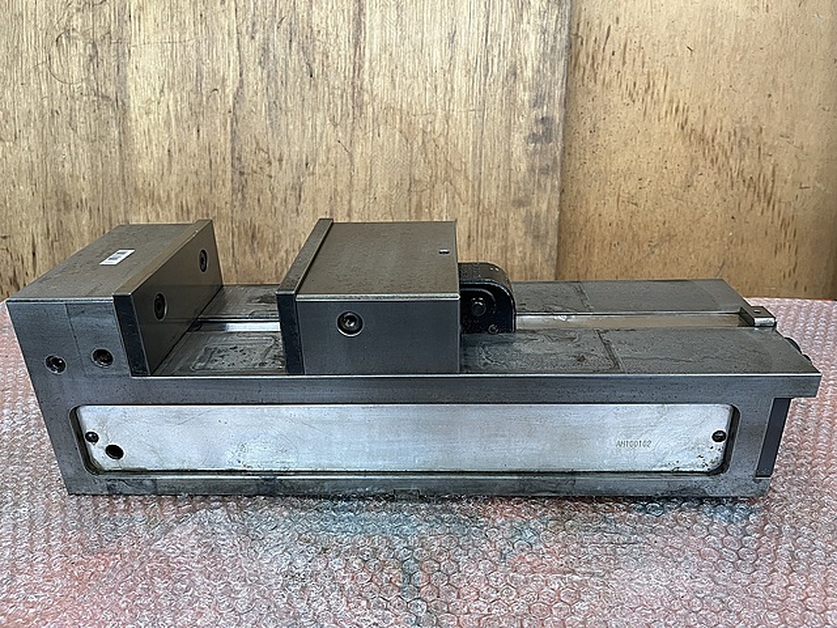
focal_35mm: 26
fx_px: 629
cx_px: 418
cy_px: 314
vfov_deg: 53.1
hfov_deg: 67.3
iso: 125
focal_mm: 5.1
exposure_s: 1/91
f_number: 1.6
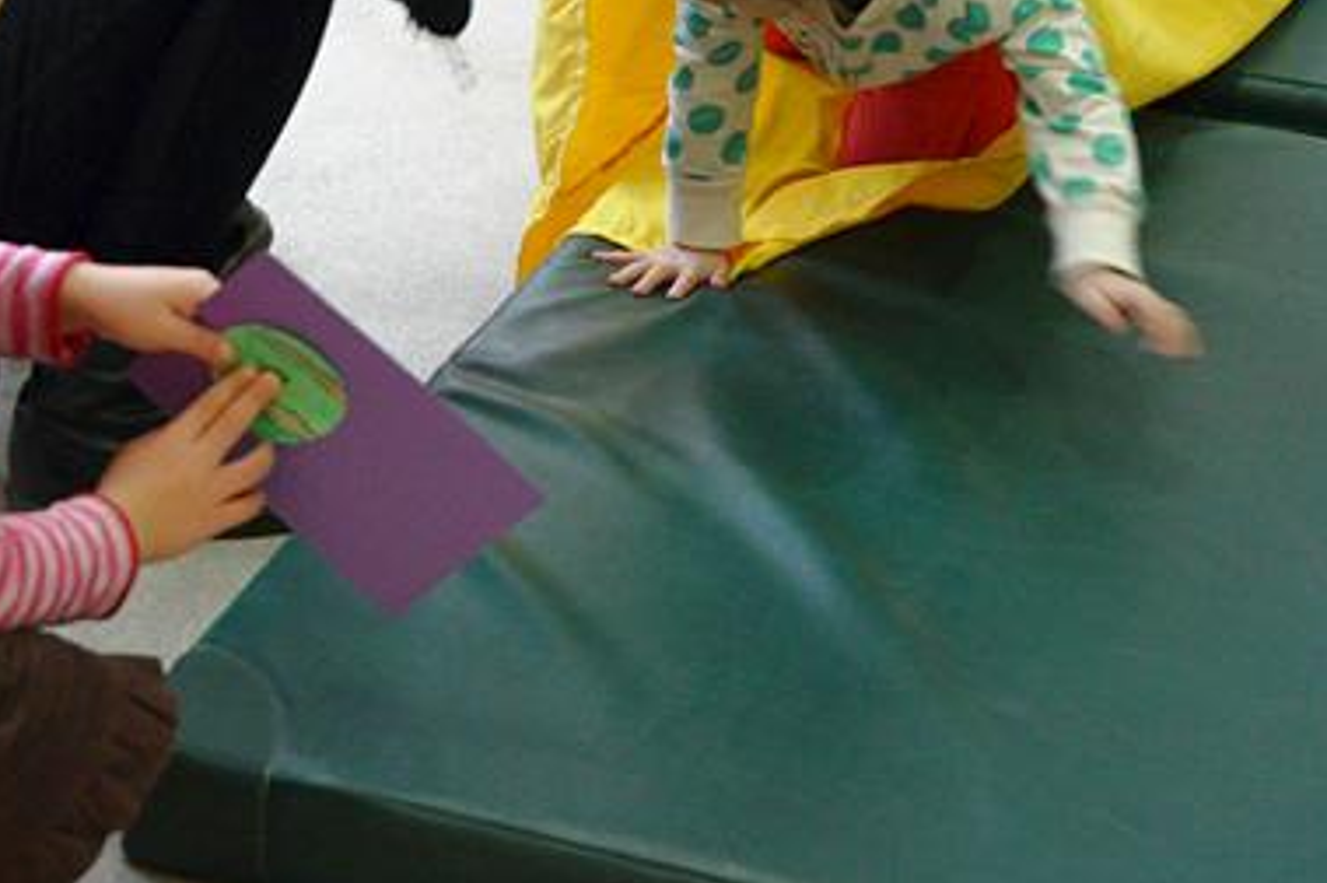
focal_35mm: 101
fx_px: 3720
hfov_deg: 20.2
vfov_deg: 13.3
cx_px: 721
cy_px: -2
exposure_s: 1/80
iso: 2000
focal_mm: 30
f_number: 4.5
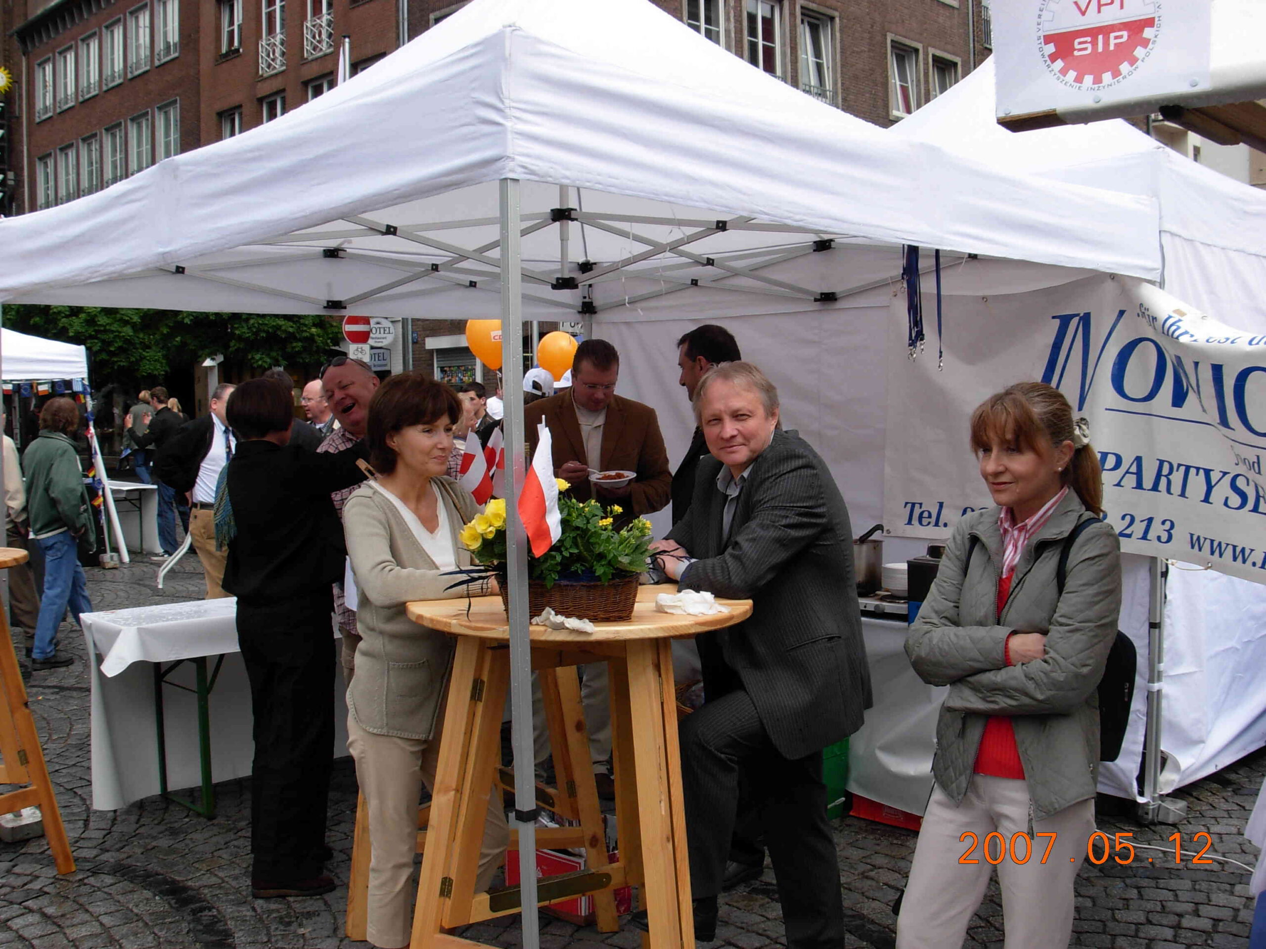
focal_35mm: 38
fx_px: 1390
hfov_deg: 49.0
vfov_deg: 37.7
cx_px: 633
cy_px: 474
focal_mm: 6.3
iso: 79
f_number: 4.9
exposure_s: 1/373
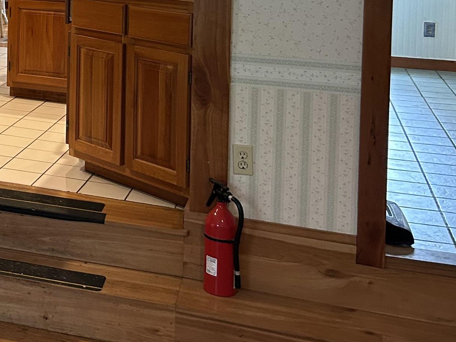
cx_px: -104
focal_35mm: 66
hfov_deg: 26.0
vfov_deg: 21.0
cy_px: -50
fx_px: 870
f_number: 1.5
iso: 320
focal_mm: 5.7
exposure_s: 1/60
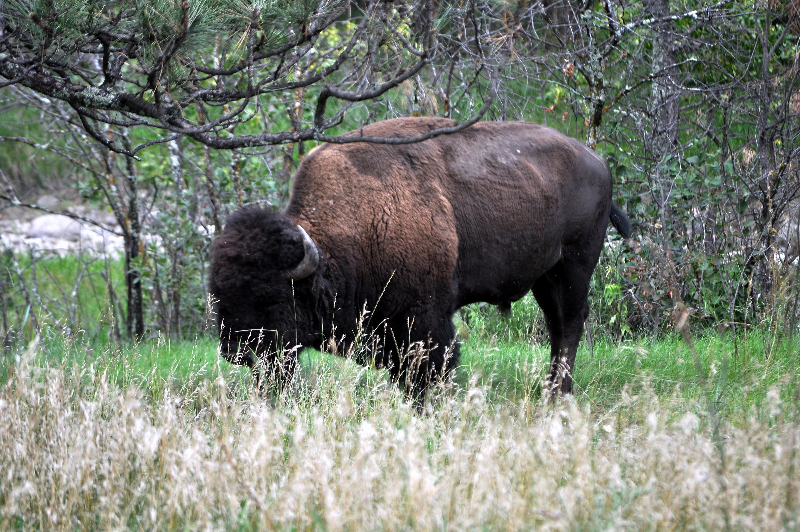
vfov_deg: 4.6
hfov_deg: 6.9
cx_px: 400
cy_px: 266
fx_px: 6658
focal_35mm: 300
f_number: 5.6
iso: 250
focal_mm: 200
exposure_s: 1/500
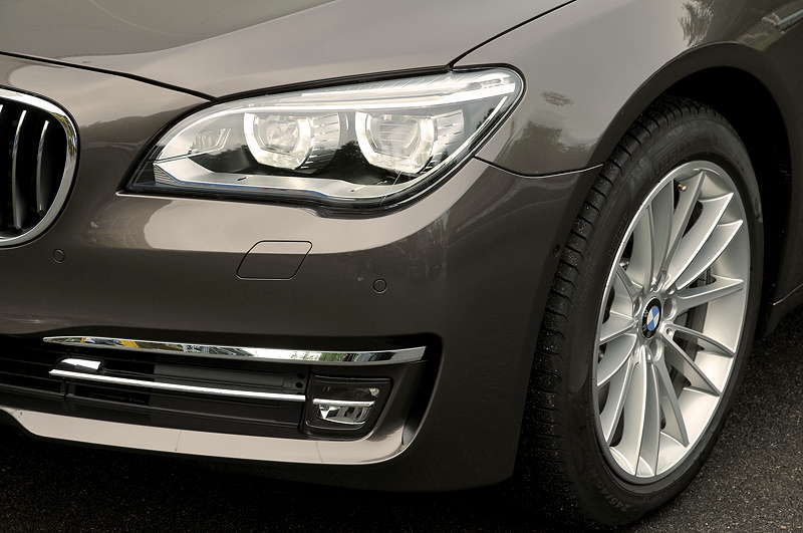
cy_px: 266
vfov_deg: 14.0
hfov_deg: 20.9
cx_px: 402
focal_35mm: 98
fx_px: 2172
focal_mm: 65
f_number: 9.5
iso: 200
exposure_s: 1/60
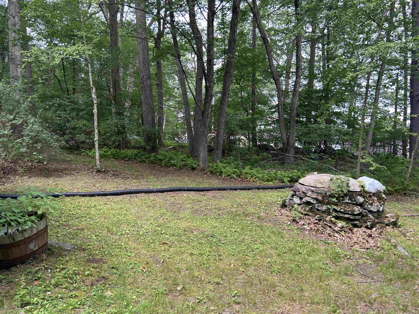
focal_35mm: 26
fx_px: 315
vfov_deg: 53.1
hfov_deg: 67.3
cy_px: 157
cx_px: 210
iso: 40
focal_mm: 5.7
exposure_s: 1/170
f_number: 1.5
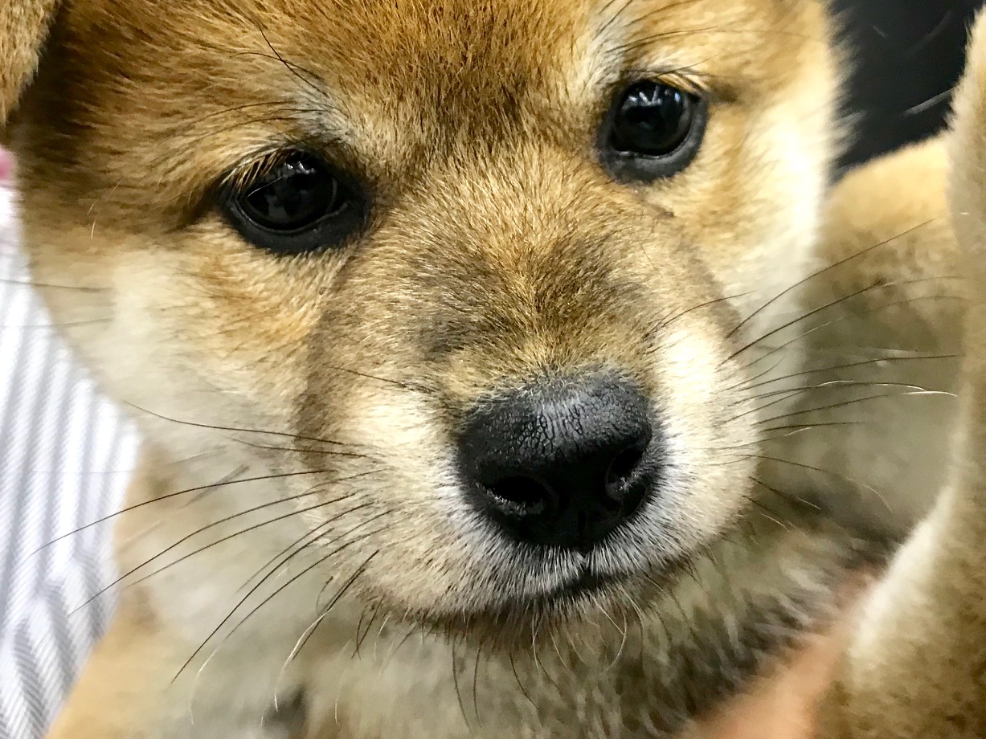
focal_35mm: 46
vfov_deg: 31.0
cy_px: 182
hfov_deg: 41.2
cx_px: 533
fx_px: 1310
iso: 40
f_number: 1.8
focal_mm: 3.99
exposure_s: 1/25
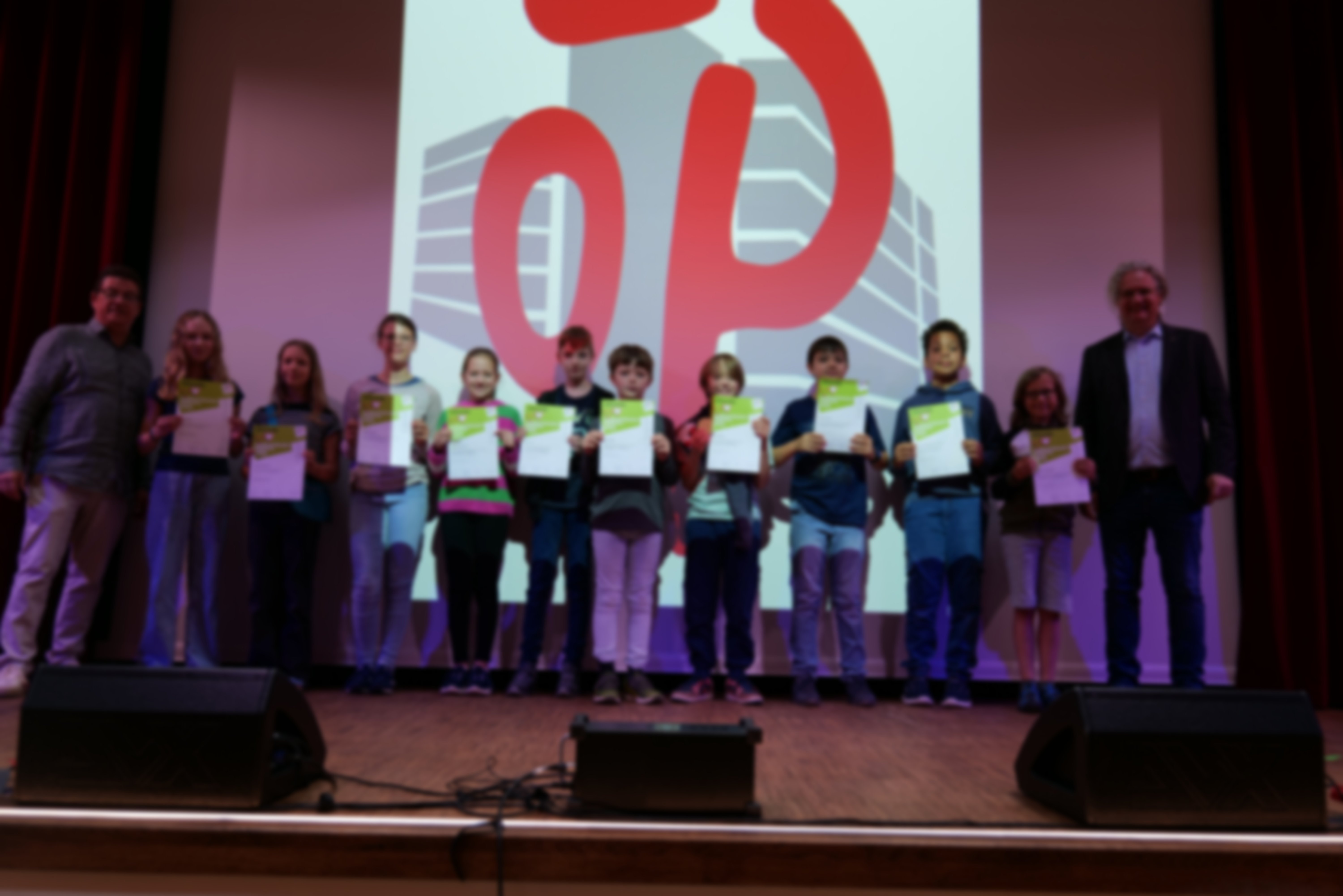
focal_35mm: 29
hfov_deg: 63.7
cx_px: 672
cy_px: 448
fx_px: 1082
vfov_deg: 45.0
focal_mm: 29
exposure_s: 1/30
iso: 400
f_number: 4.1
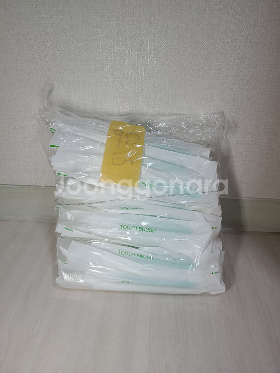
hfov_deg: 53.1
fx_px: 280
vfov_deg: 67.3
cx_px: 140
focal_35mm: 26
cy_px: 186
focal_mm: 5.4
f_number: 1.8
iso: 80
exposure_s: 1/60
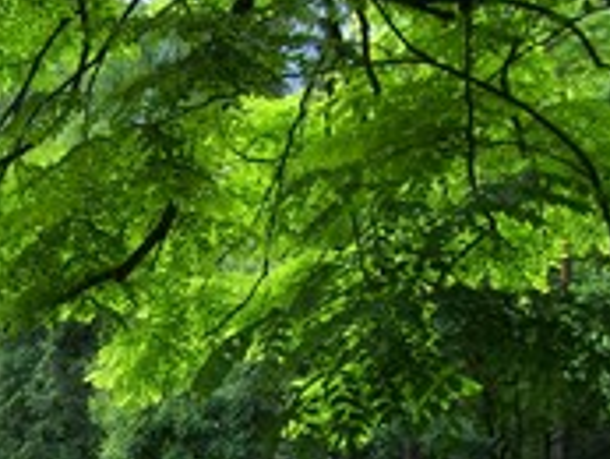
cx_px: -46
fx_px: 1693
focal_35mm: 96
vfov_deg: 14.9
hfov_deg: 19.6
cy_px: 565
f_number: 2.7
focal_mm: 6
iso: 100
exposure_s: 1/30
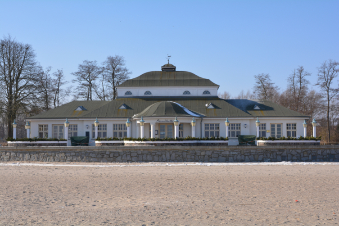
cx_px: 170
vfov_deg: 25.8
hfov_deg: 37.9
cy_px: 113
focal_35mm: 52
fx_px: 494
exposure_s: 1/250
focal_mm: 35
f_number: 8
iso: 140
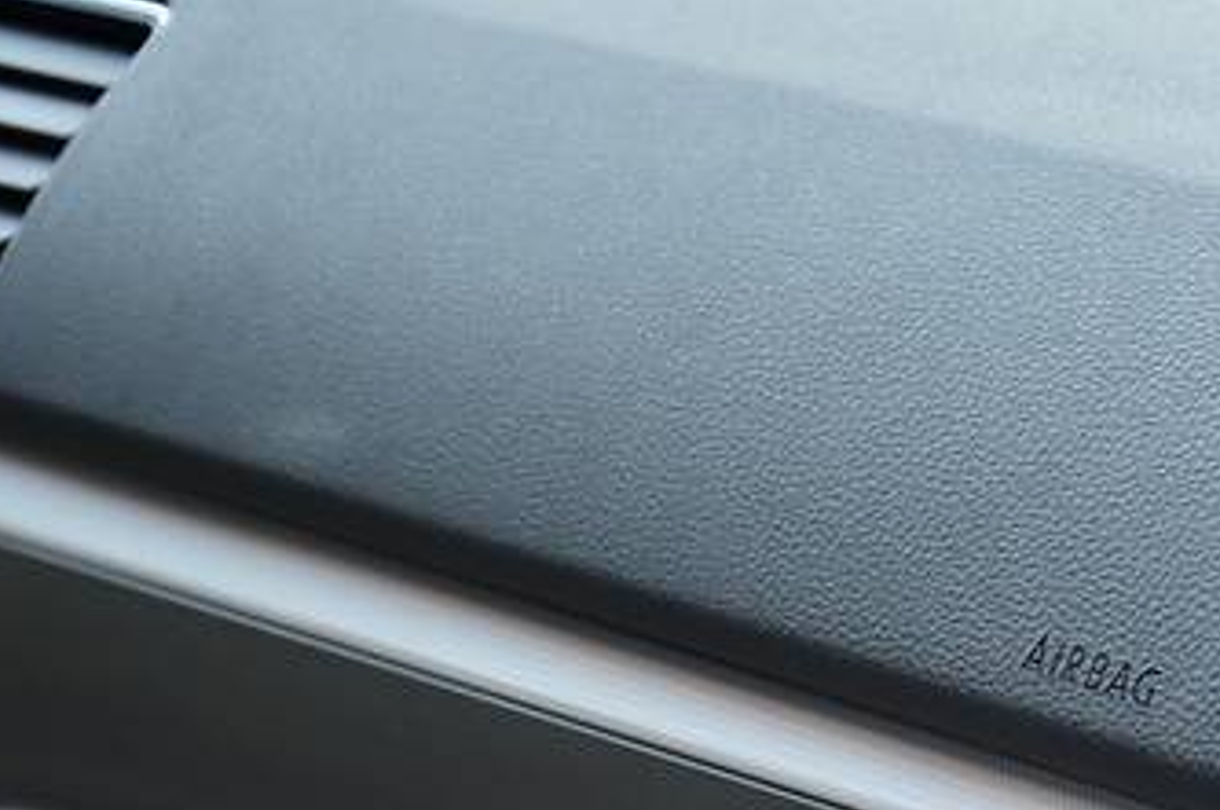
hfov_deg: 9.8
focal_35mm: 209
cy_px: 905
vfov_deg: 6.5
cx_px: 1018
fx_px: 7072
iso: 400
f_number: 5
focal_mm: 58
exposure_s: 1/80
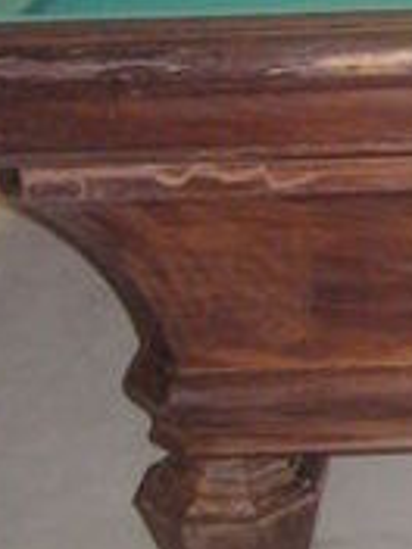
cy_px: -231
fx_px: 2015
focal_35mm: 127
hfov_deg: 11.1
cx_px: 655
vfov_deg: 14.6
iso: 400
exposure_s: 1/60
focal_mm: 5.8
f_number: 2.8
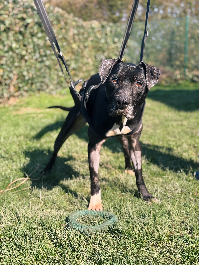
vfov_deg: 39.7
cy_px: 132
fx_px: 368
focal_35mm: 48
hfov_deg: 30.3
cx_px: 100
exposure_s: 1/1458
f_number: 1.78
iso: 64
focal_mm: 6.76
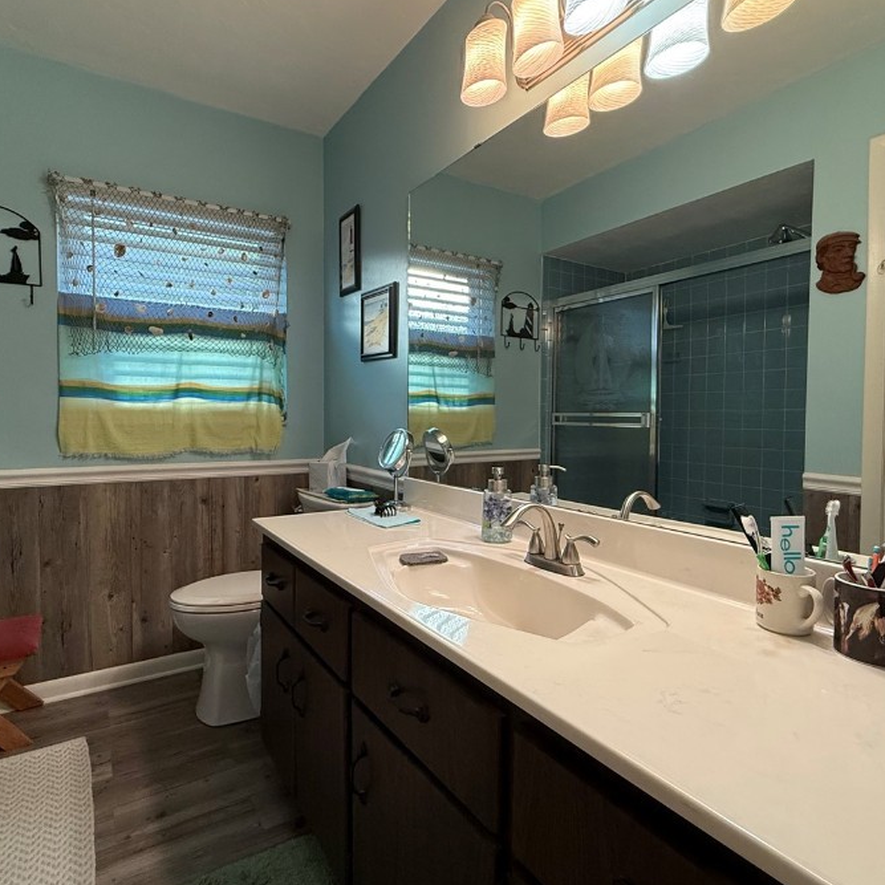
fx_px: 550
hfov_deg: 77.7
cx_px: 429
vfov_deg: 77.7
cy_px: 431
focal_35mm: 19
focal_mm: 2.22
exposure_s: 1/120
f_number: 2.2
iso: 250
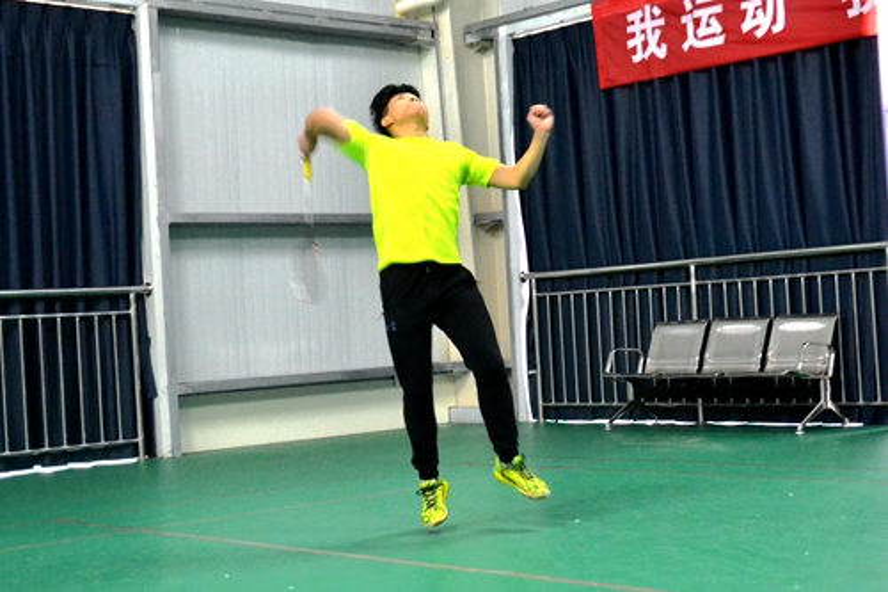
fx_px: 1184
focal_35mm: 48
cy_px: 296
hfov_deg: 41.1
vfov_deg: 28.1
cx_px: 444
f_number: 4.8
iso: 3200
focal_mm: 32
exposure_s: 1/125
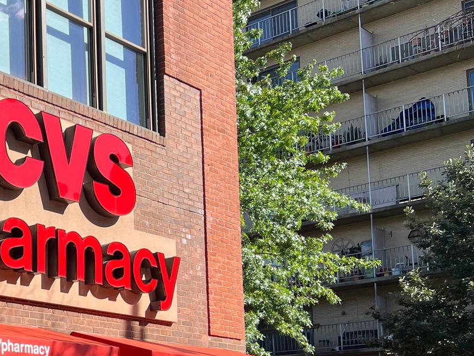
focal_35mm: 66
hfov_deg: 26.9
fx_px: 904
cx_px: -54
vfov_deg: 21.6
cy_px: 344
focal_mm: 5.7
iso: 50
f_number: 1.5
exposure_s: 1/2123
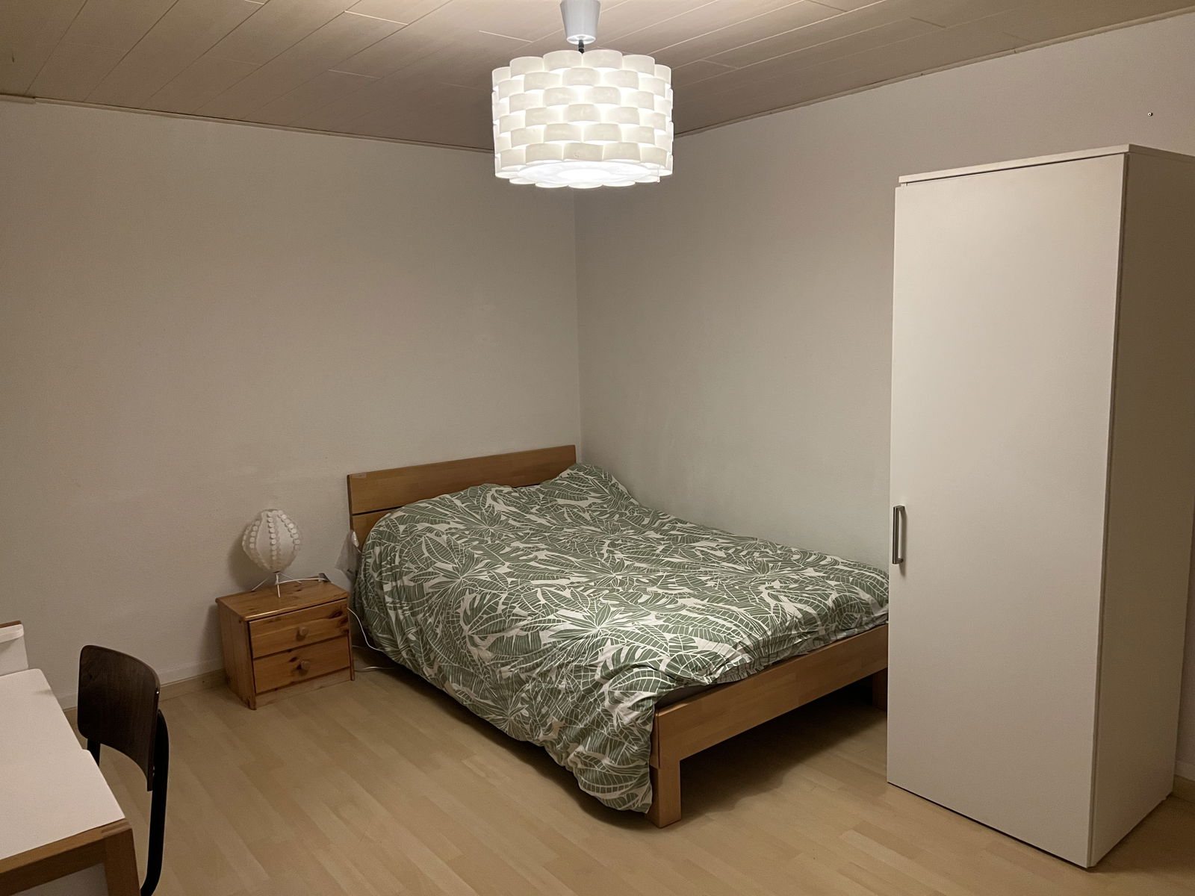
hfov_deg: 67.3
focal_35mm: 26
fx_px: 898
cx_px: 598
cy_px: 448
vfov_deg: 53.1
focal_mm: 5.7
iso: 500
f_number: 1.5
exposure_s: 1/52
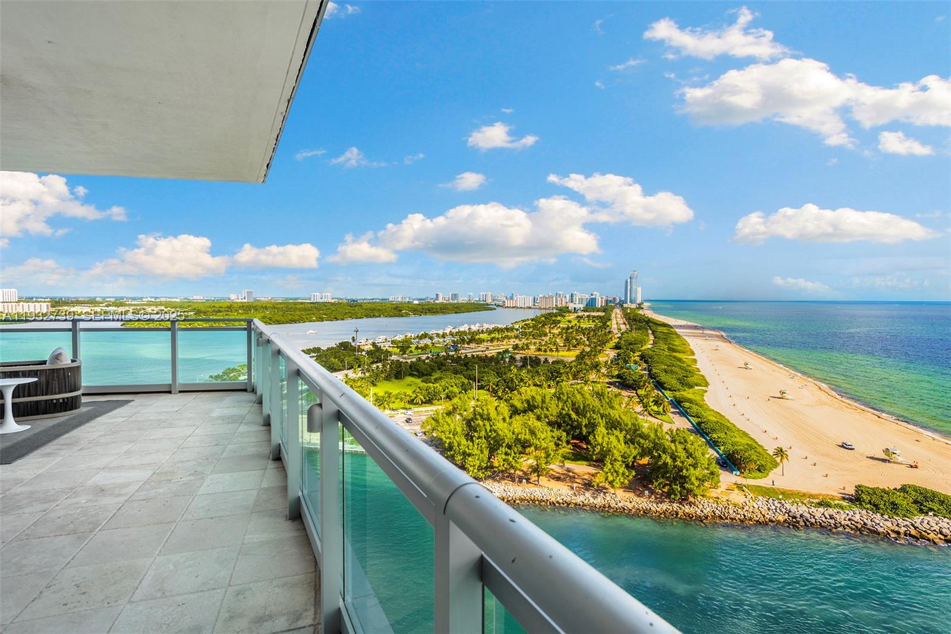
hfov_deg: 90.0
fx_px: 476
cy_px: 317
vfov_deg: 67.4
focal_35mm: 18
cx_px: 476
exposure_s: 1/160
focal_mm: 18
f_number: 8
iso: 100
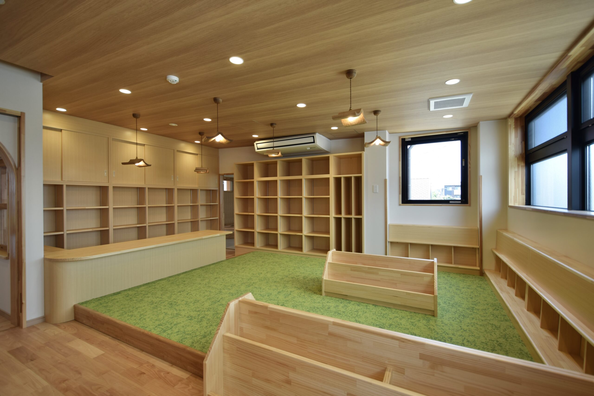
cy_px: 198
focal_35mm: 15
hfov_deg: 100.4
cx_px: 297
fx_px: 247
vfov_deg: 77.3
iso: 100
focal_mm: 10
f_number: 3.5
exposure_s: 1/60
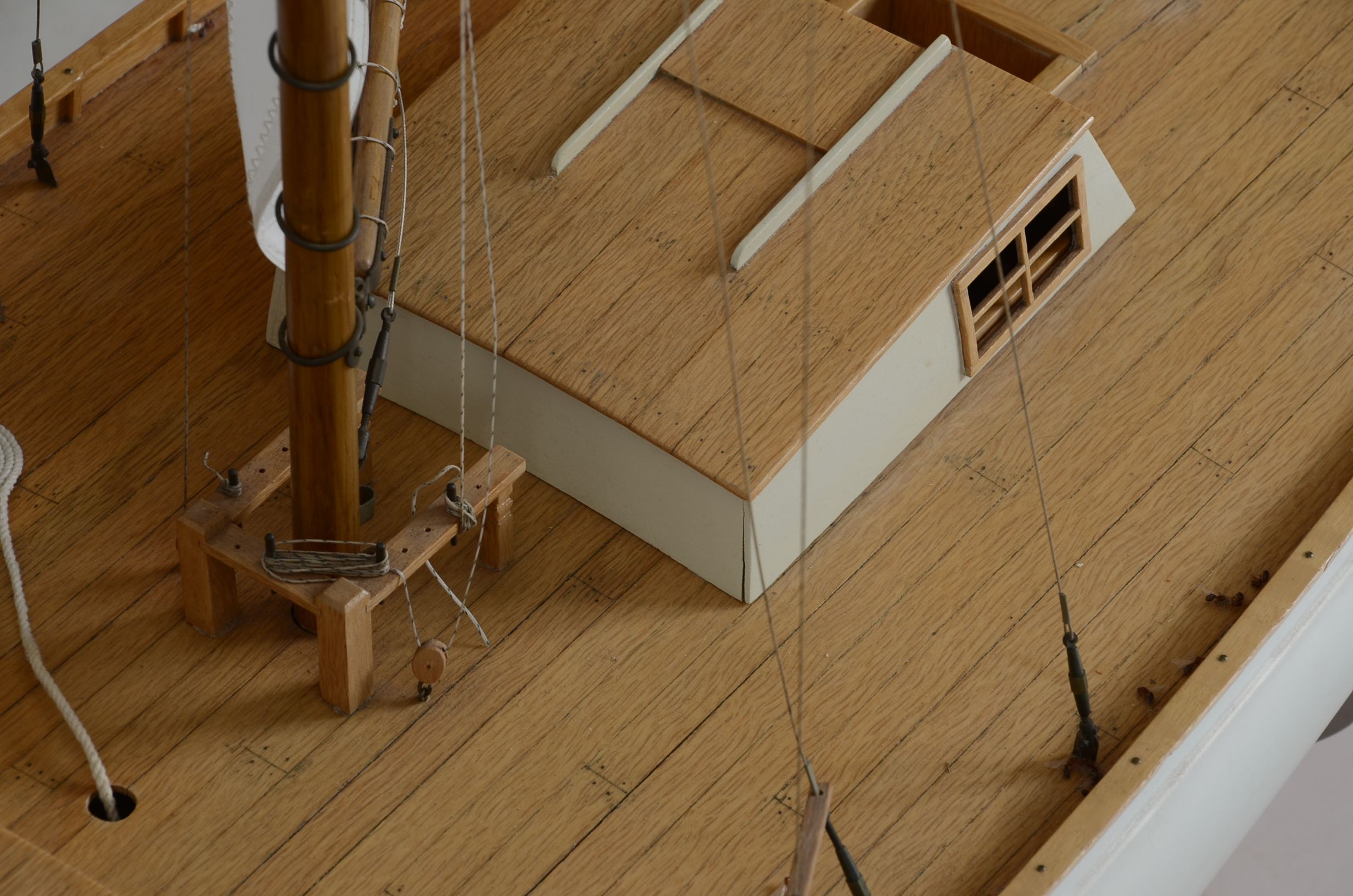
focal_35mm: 158
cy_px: 448
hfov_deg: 13.1
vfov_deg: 8.7
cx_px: 676
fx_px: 5907
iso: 125
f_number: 9
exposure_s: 1/60
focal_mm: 105
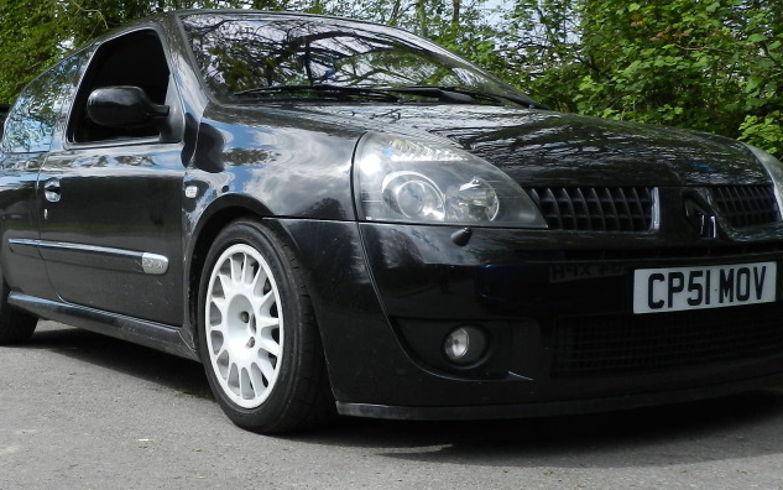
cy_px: 228
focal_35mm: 48
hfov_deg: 40.9
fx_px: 1025
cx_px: 221
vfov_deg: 26.9
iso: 160
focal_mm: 5
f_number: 3.6
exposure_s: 1/800
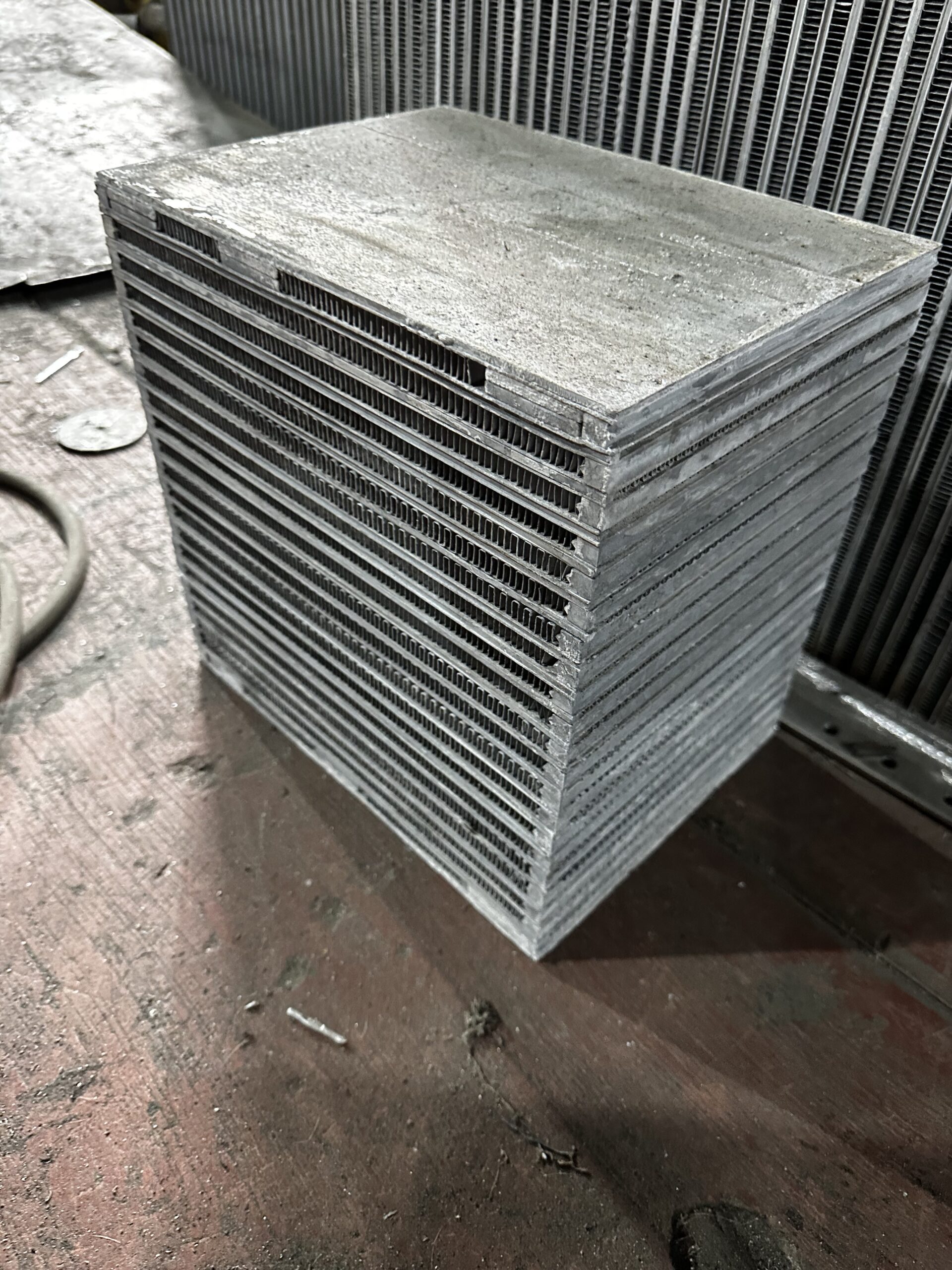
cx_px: 476
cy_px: 635
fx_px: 880
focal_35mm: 24
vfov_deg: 71.6
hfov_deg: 56.8
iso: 500
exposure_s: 1/60
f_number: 1.78
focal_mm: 6.86
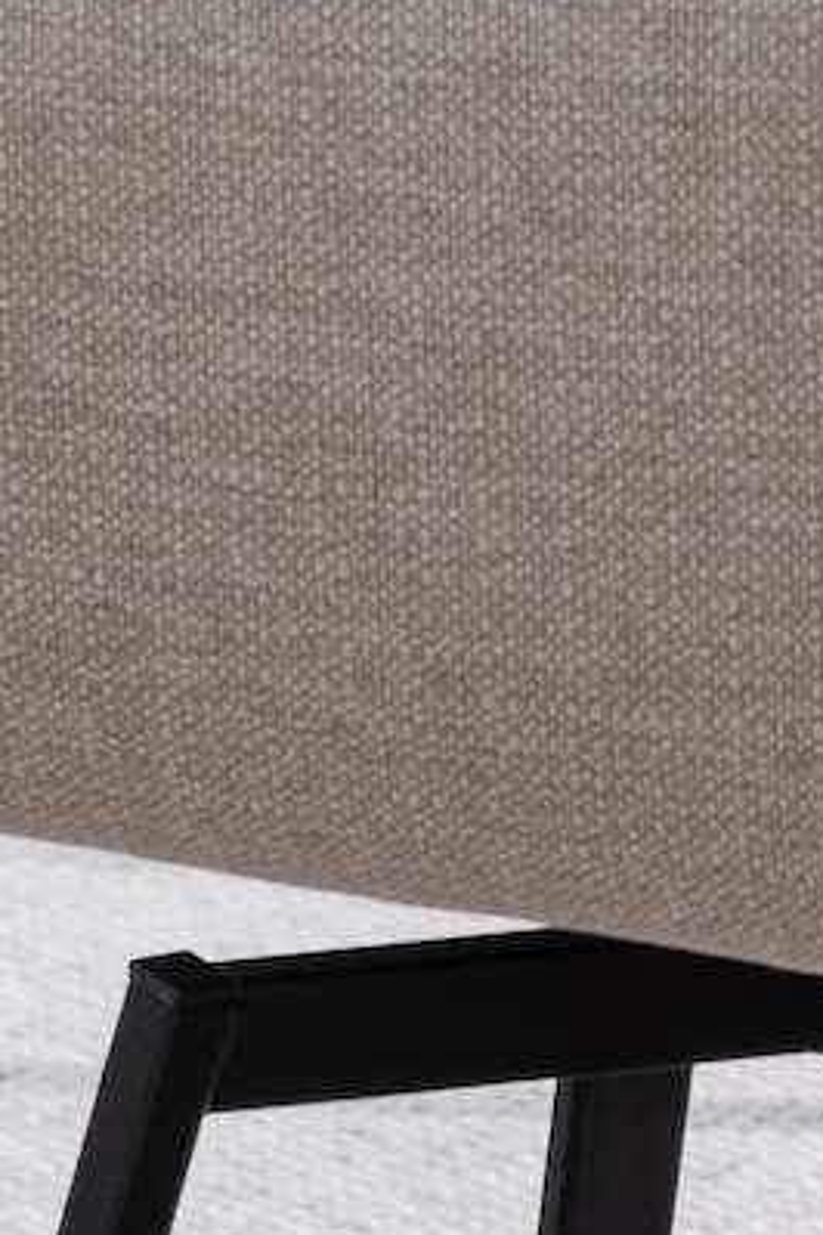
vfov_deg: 3.9
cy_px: -1585
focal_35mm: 526
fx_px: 18036
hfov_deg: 2.6
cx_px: -297
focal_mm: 70
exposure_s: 1/80
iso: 250
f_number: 4
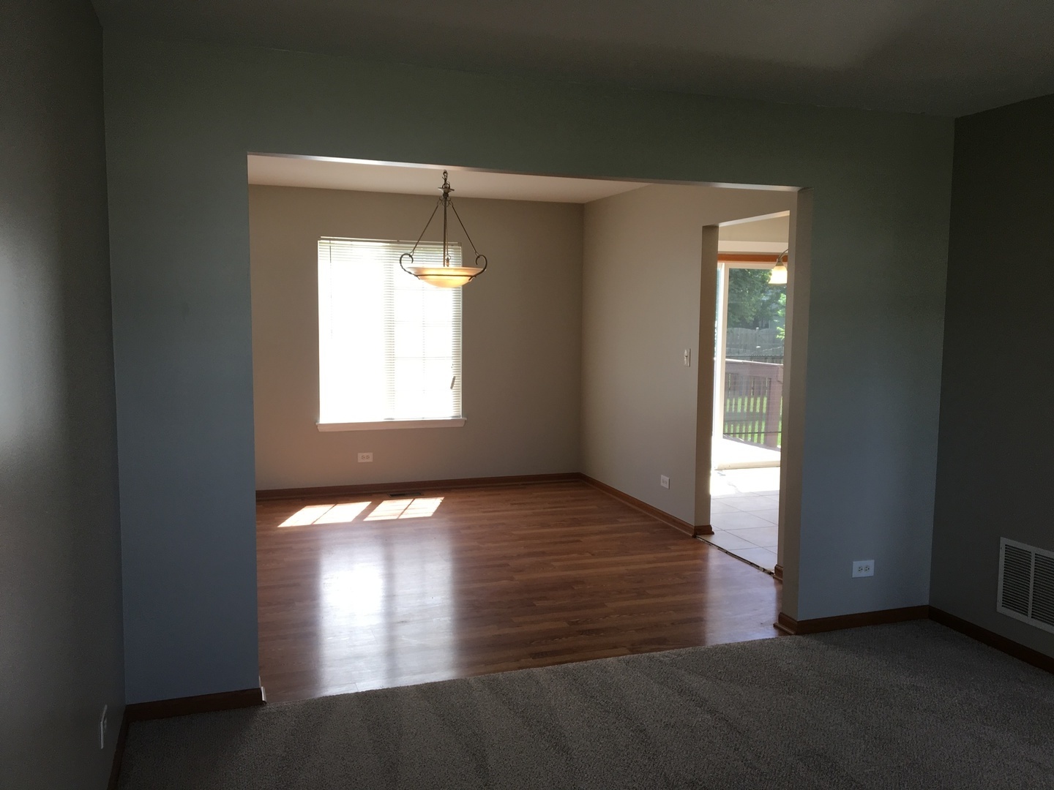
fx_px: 883
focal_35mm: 29
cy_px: 395
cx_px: 527
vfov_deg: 48.2
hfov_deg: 61.7
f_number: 2.2
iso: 32
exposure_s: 1/120
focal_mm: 4.15
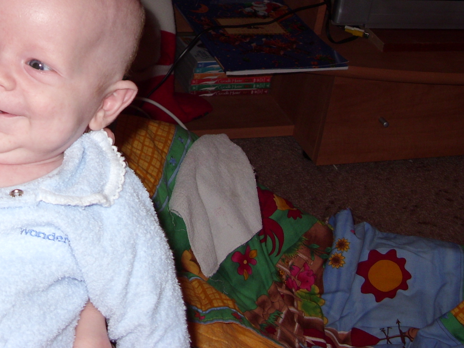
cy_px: 12
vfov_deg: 19.2
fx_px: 1005
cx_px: 29
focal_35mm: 75
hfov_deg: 25.1
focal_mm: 6.3
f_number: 2.8
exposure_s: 1/30
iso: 50
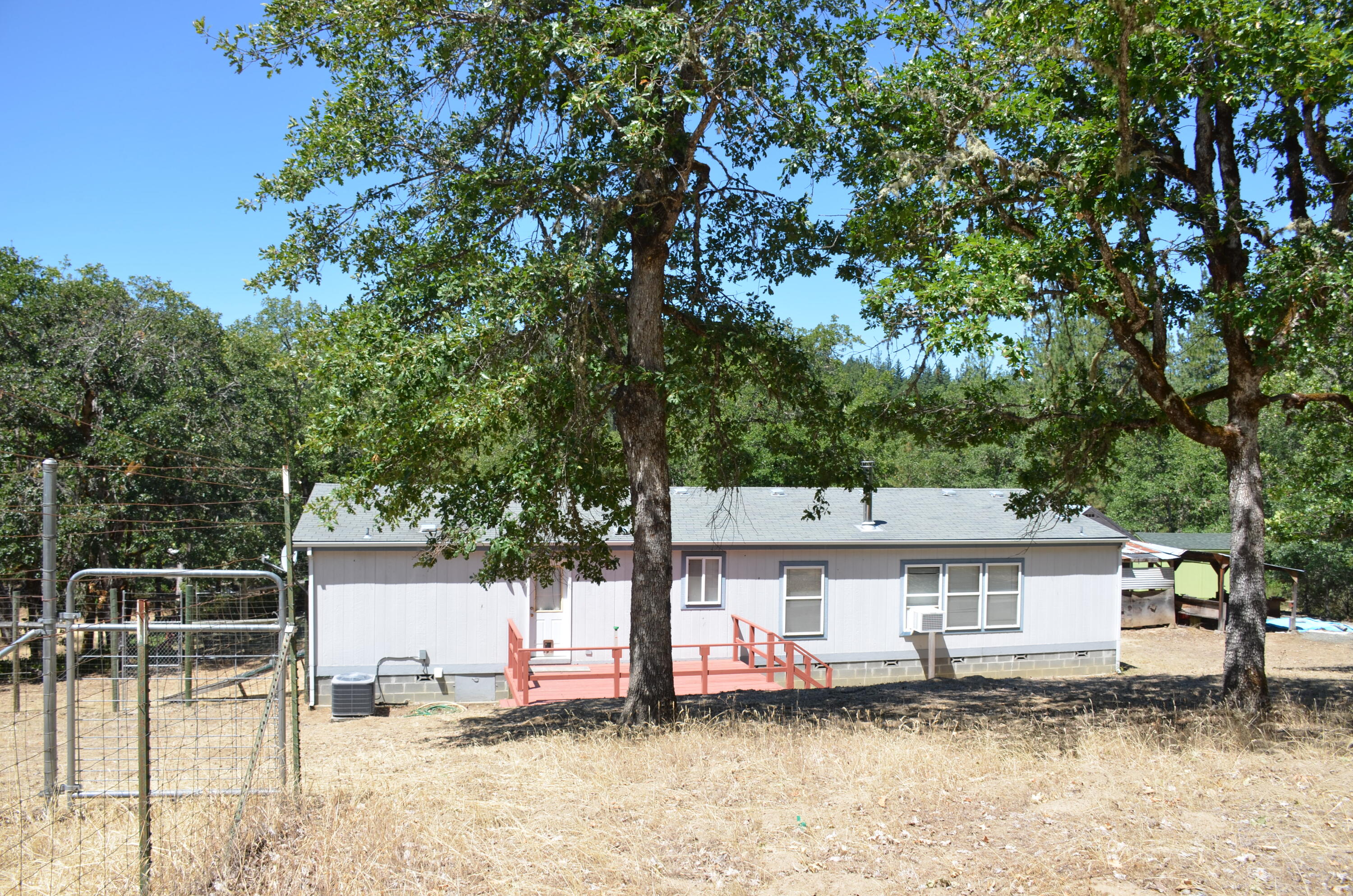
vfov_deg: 47.7
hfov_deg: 67.5
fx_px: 1013
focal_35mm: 27
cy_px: 448
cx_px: 676
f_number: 8
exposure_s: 1/250
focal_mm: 18
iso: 110
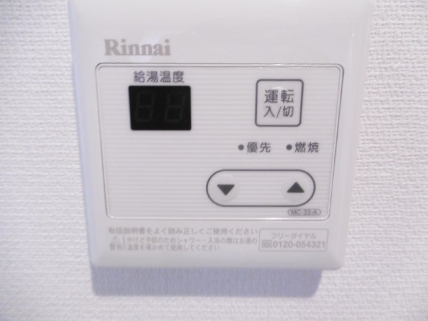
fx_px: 297
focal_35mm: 24
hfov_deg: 71.6
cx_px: 214
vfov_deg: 56.8
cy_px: 160
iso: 400
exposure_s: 1/25
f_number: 3.1
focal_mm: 4.3
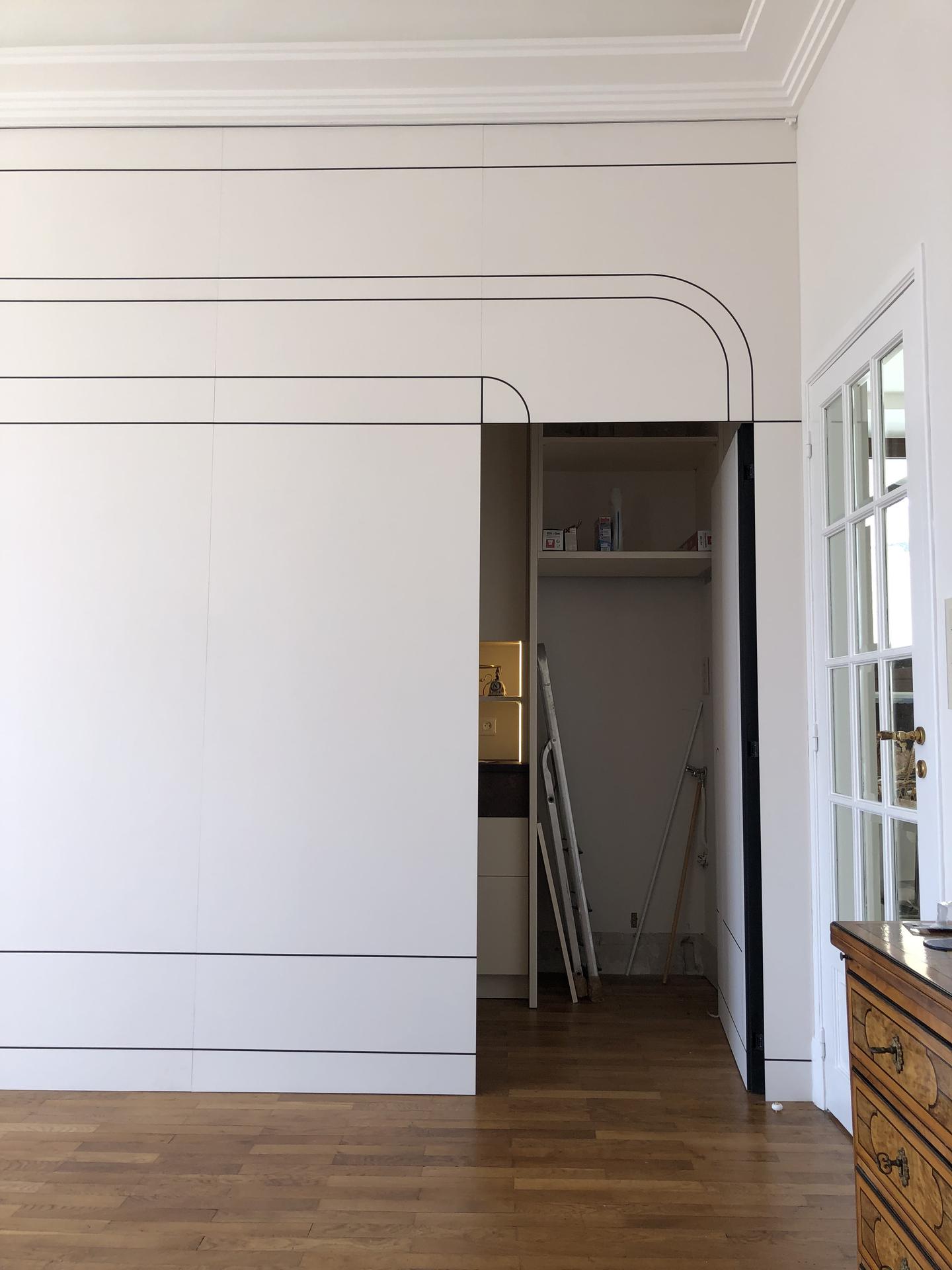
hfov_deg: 49.7
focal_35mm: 28
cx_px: 476
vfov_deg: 63.4
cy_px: 635
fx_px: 1027
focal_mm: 3.99
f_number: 1.8
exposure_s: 1/120
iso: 40
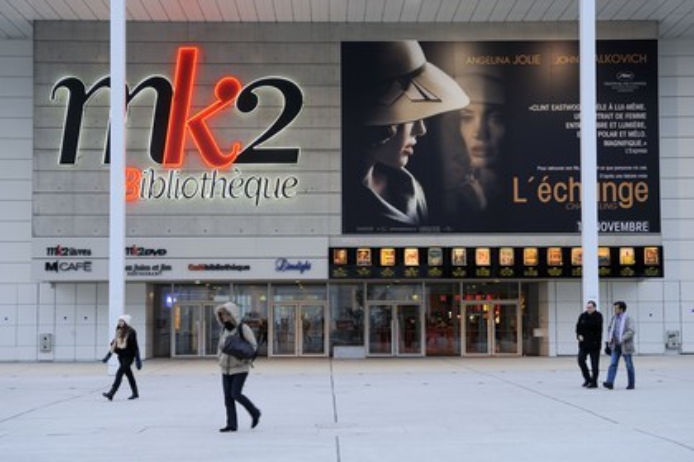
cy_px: 231
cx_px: 347
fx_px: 1060
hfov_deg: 36.2
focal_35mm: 55
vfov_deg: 24.6
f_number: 5
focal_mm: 55
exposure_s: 1/60
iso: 400
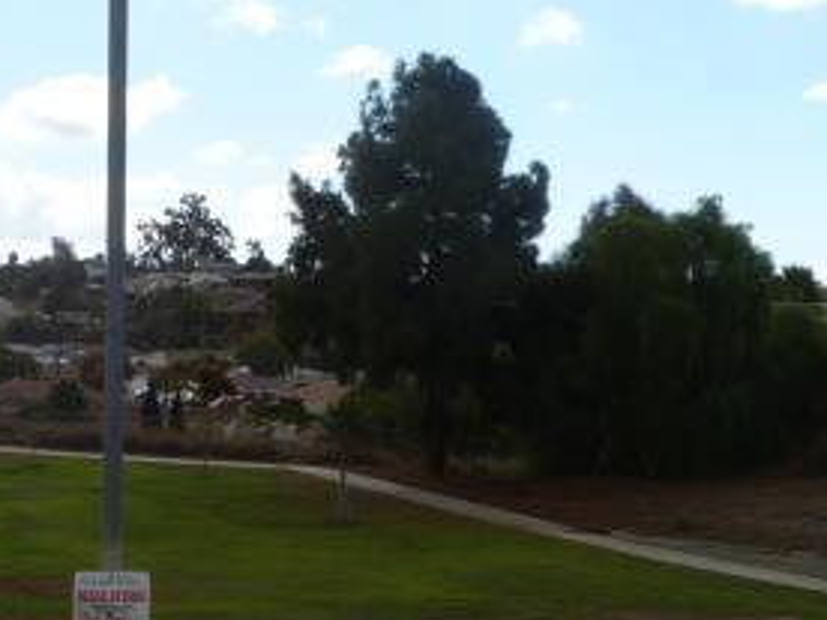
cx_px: 36
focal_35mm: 65
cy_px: 285
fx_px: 1553
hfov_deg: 28.3
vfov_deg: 22.6
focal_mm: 5
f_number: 3.3
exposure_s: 1/640
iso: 80
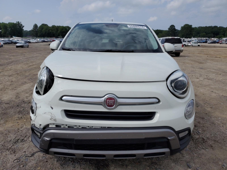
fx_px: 170
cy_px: 85
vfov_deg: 53.1
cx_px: 114
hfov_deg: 67.3
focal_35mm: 26
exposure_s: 1/10000
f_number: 1.5
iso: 50
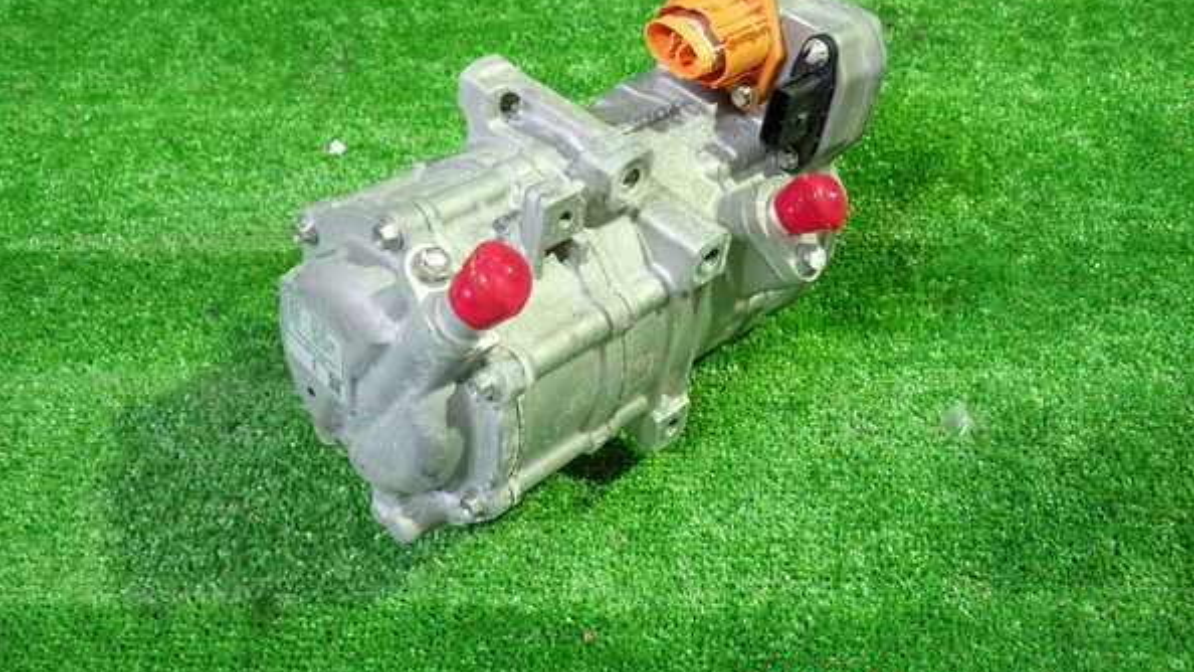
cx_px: 597
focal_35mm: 33
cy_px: 268
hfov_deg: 59.5
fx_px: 1045
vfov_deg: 35.5
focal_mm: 5.4
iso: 640
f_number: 2.3
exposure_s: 1/30
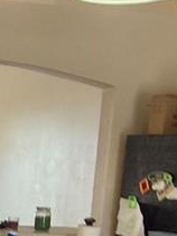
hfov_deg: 16.9
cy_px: 218
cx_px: -128
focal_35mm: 74
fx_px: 505
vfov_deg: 25.4
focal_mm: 1.74
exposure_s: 1/60
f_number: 2.2
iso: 64
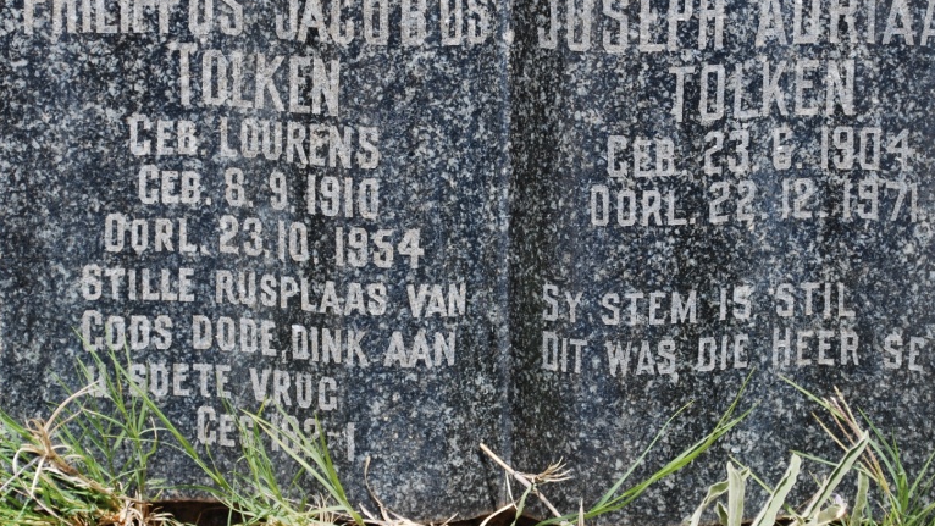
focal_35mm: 116
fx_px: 2869
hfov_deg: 18.5
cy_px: 146
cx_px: 515
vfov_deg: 10.5
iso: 100
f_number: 8
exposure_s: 1/250
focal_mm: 55
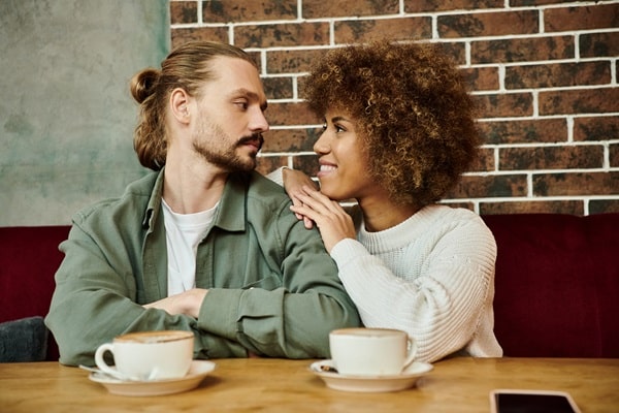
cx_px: 310
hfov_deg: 39.6
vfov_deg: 27.0
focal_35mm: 50
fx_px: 860
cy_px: 206
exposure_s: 1/160
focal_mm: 50
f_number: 4
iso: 400
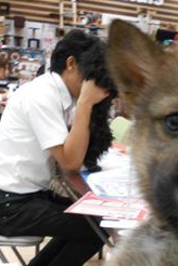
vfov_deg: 30.2
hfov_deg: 20.1
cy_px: 184
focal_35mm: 66
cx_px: 166
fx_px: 489
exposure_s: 1/30
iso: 280
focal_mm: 4.6
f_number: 3.2
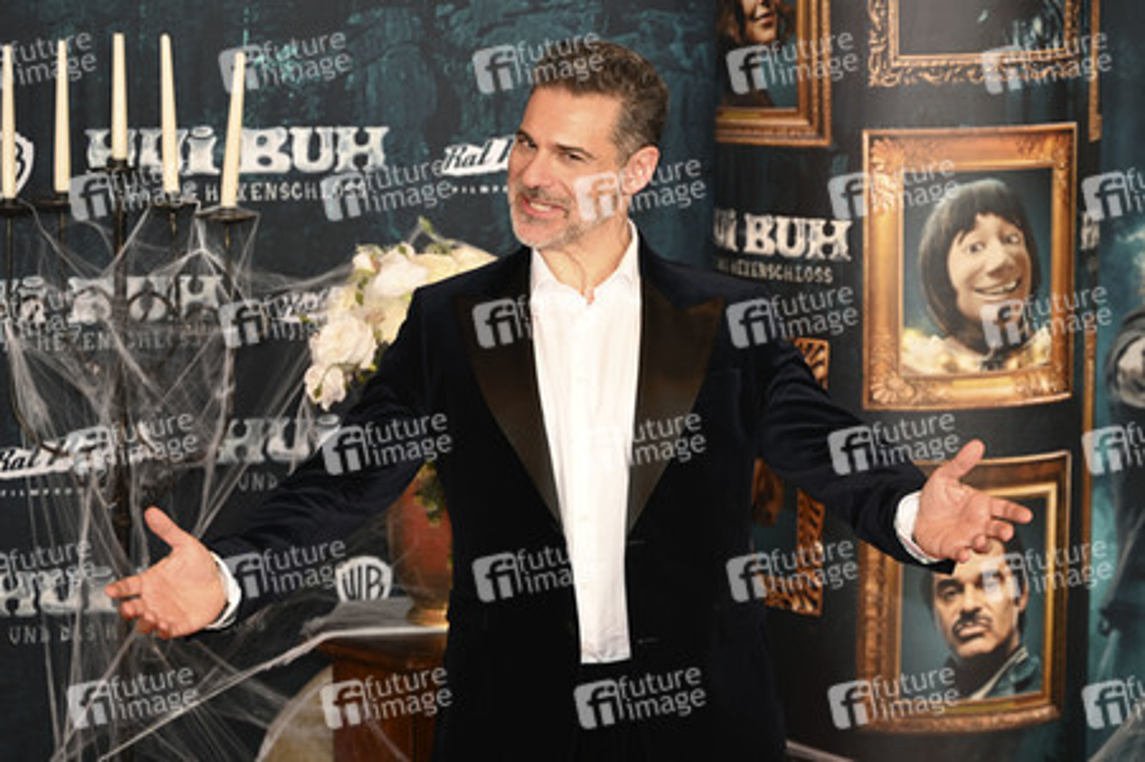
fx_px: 2384
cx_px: 572
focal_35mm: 75
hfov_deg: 27.0
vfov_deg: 18.2
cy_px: 381
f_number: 2.8
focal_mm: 75
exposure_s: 1/125
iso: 400
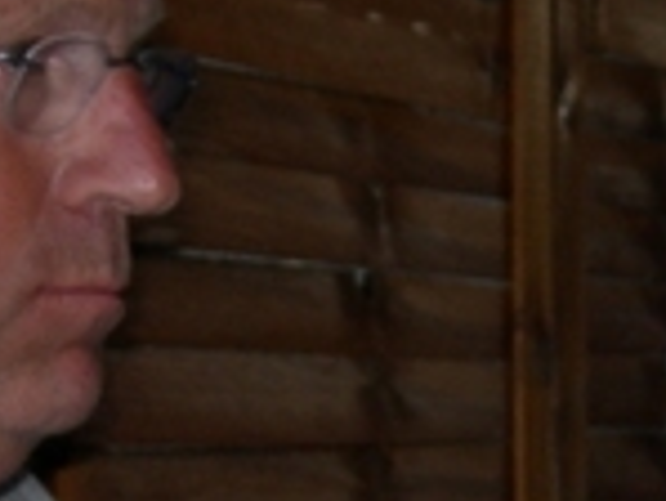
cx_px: 706
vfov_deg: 9.5
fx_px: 2946
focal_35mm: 153
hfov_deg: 12.7
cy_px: 640
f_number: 2.8
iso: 50
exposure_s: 1/60.1
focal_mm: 7.8
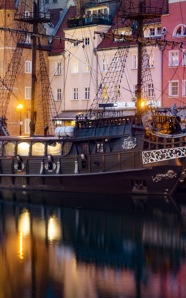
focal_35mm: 102
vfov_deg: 20.4
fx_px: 828
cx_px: 101
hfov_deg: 12.8
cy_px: 150
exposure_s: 5
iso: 100
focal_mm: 44
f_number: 8
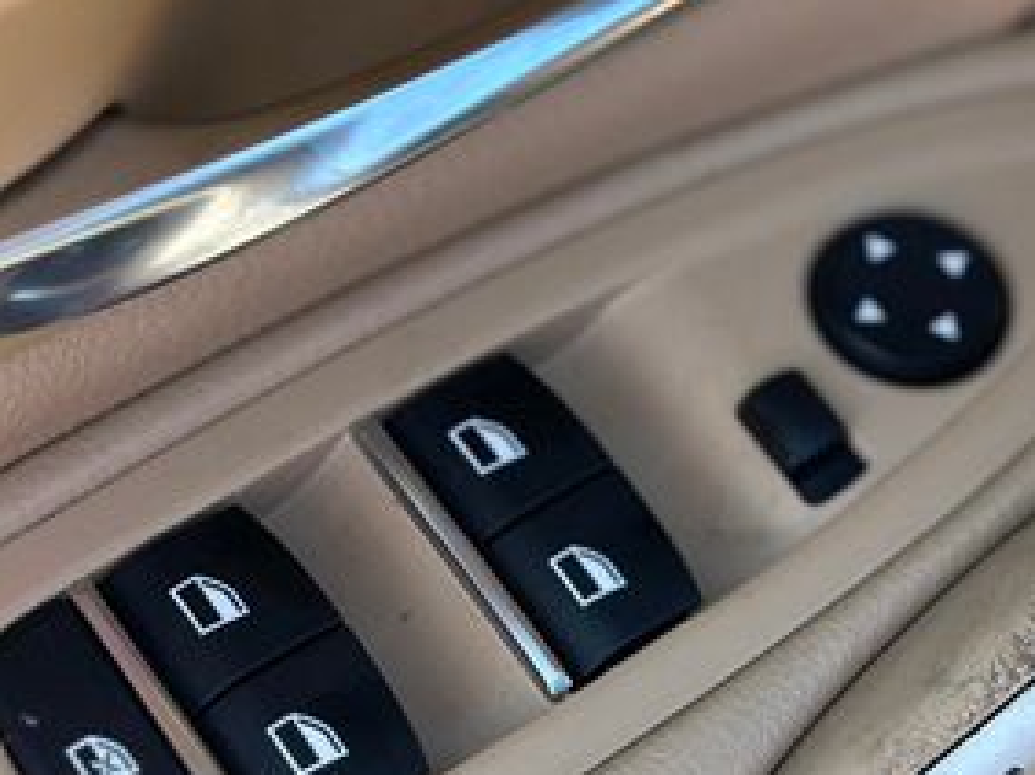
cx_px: 584
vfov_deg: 13.5
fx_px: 3256
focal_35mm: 109
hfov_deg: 18.1
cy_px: 220
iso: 80
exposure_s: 1/911
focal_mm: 6.86
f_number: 1.78
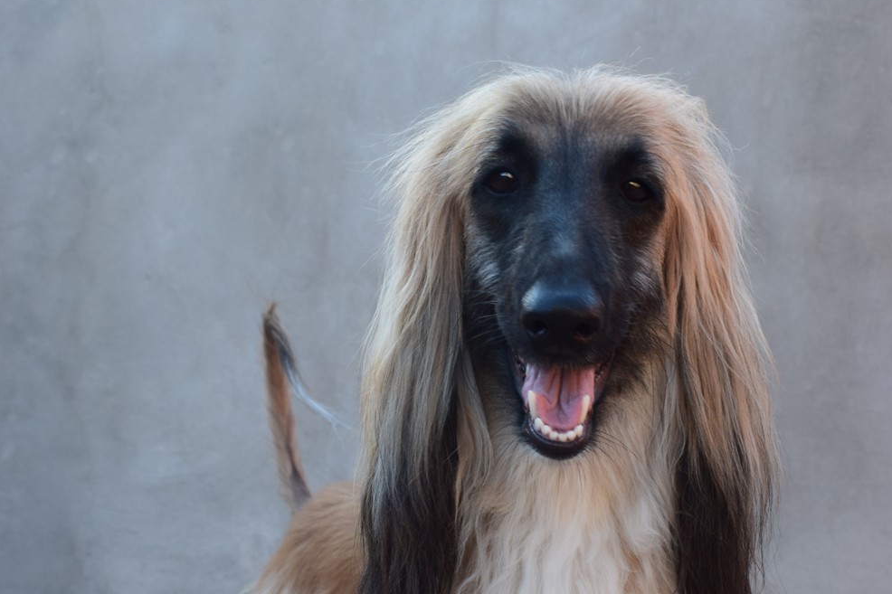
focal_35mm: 71
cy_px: 484
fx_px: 1753
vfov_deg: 19.0
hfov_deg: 28.6
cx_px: 451
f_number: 9
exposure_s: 1/100
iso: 400
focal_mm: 31
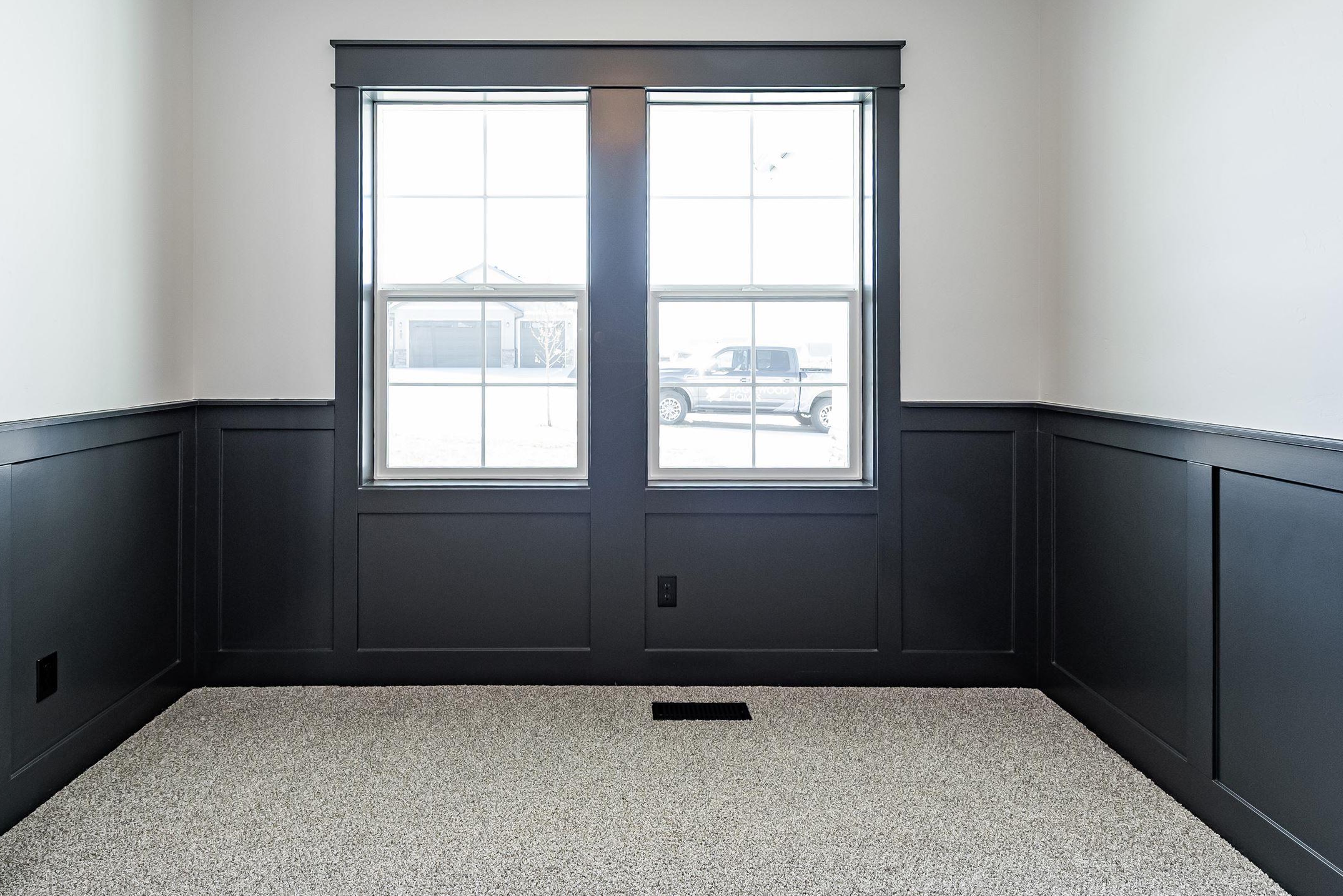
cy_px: 329
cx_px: 663
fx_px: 746
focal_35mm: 20
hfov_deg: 84.0
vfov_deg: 61.0
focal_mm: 14
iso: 400
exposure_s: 1/100
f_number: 4
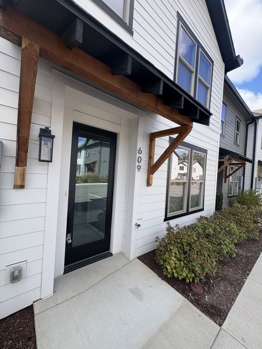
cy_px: 174
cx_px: 131
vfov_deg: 102.1
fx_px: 141
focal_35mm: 14
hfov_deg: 85.7
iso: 40
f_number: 2.2
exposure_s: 1/636
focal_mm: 2.22
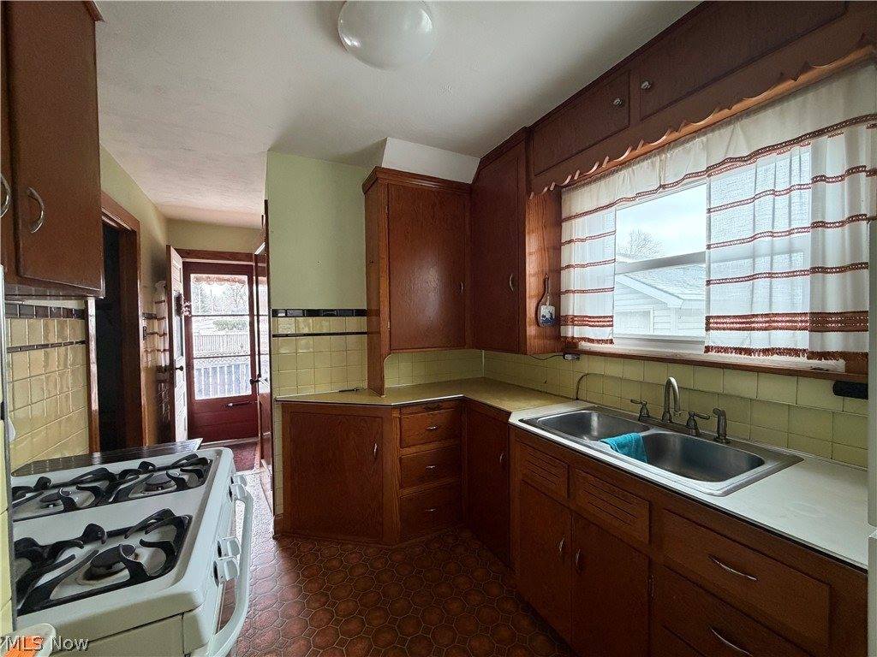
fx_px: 355
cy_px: 328
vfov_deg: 85.7
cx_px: 438
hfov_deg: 102.1
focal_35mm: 14
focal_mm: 2.22
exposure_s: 1/60
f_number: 2.2
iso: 320
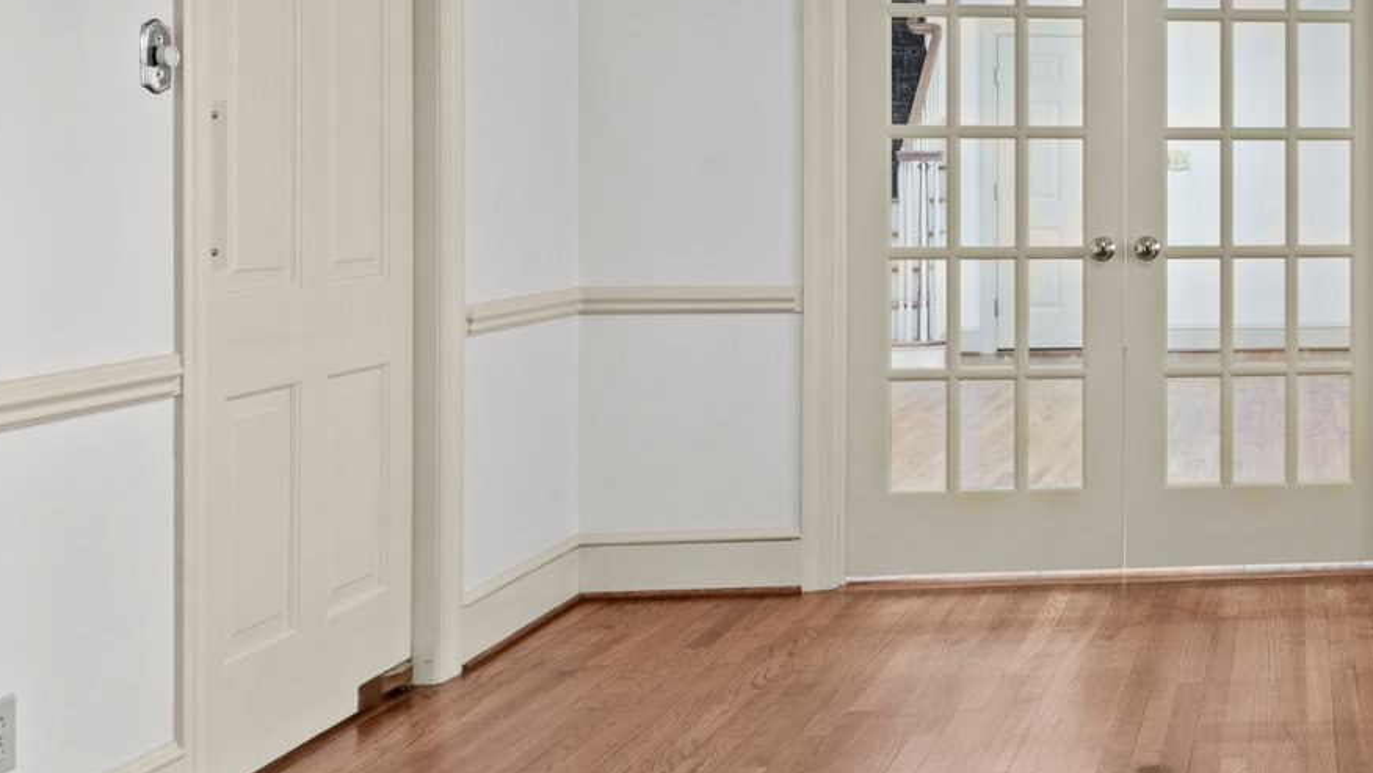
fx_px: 1784
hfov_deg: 35.6
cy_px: 192
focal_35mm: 49
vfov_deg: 24.2
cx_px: 1531
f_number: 7.1
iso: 400
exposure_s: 1/2
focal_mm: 20
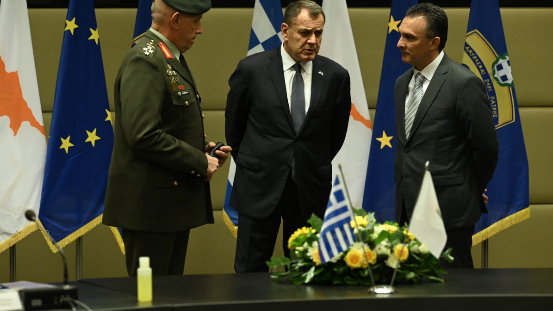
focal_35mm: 142
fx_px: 2082
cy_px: 153
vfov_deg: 8.5
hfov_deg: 15.1
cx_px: 276
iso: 4500
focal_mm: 135
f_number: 4.8
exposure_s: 1/250
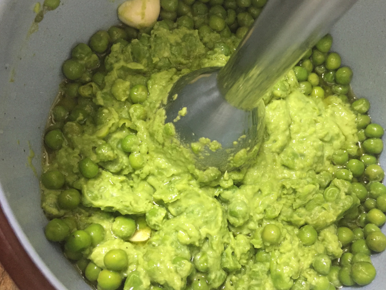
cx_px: 212
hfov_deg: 56.7
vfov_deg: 44.2
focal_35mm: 32
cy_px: 152
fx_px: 357
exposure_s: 1/20
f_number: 2.2
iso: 250
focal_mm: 4.15
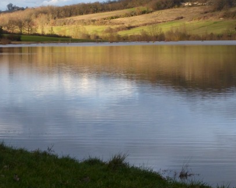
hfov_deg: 10.3
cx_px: 98
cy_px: 82
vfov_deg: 8.3
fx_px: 1306
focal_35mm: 187
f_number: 4
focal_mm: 27.8
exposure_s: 1/640
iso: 400
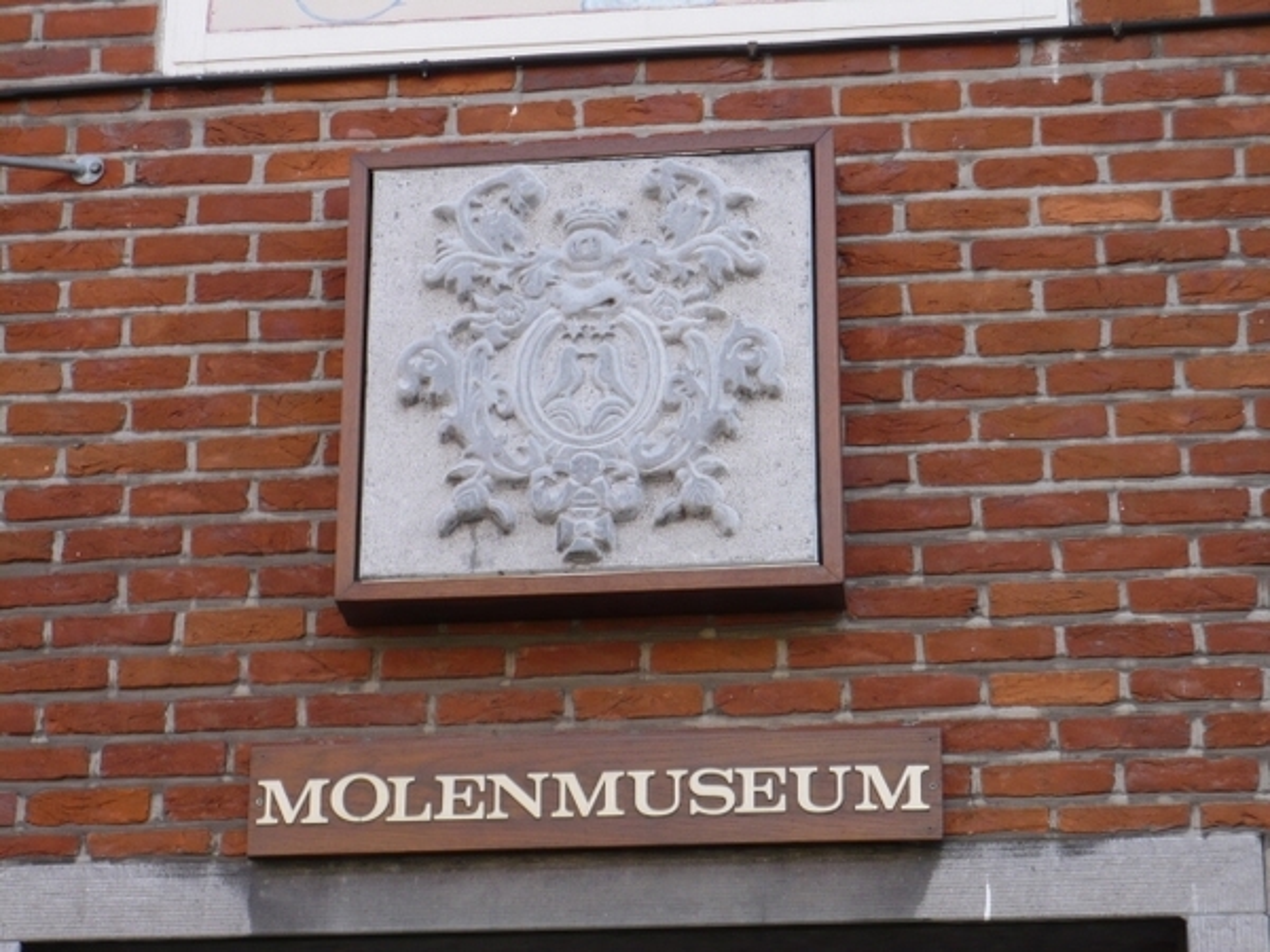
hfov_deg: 20.0
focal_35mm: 98
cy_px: 476
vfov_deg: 15.1
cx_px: 635
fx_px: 3595
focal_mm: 16.1
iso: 100
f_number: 3.5
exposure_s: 1/160
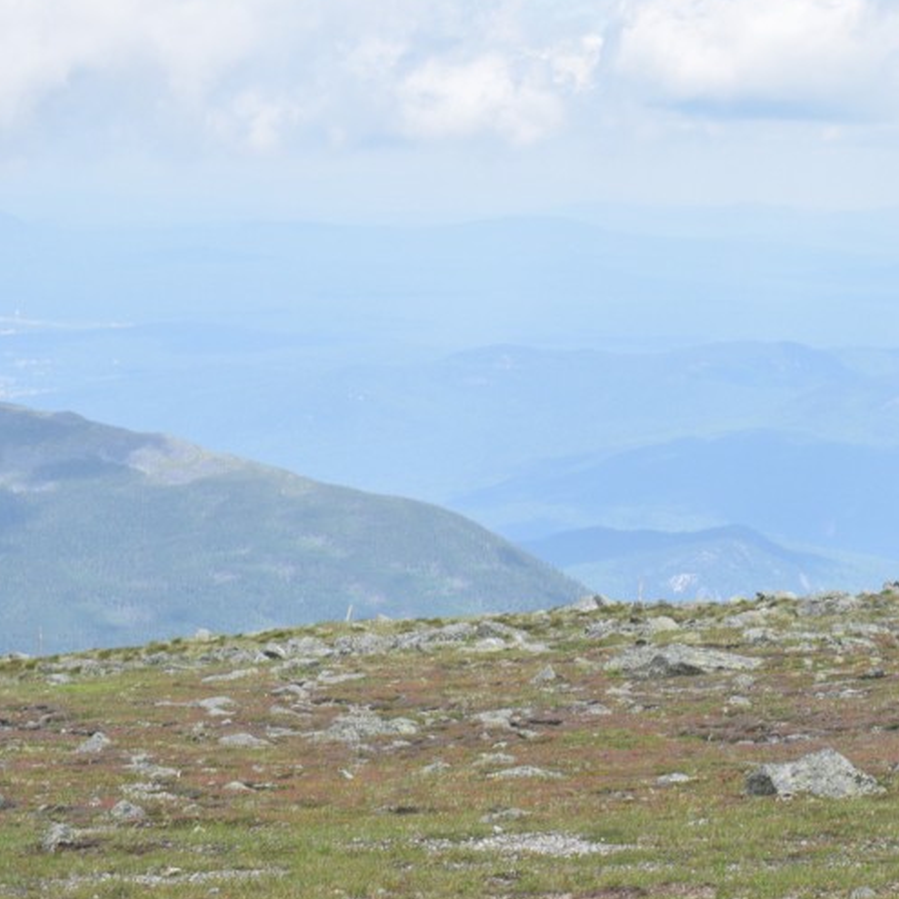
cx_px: 834
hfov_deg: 11.3
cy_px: 256
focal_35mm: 153
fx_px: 4493
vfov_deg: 11.4
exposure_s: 1/320
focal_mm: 55
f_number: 16
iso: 800
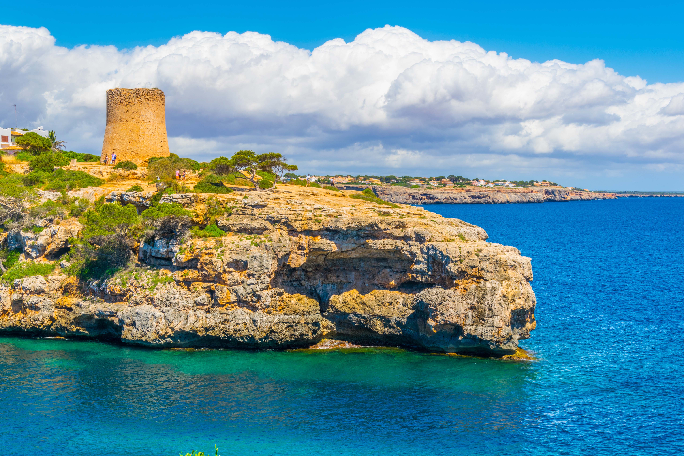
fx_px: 1083
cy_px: 228
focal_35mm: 57
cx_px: 342
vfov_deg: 23.8
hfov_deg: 35.1
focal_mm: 38
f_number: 10
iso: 100
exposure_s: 1/125
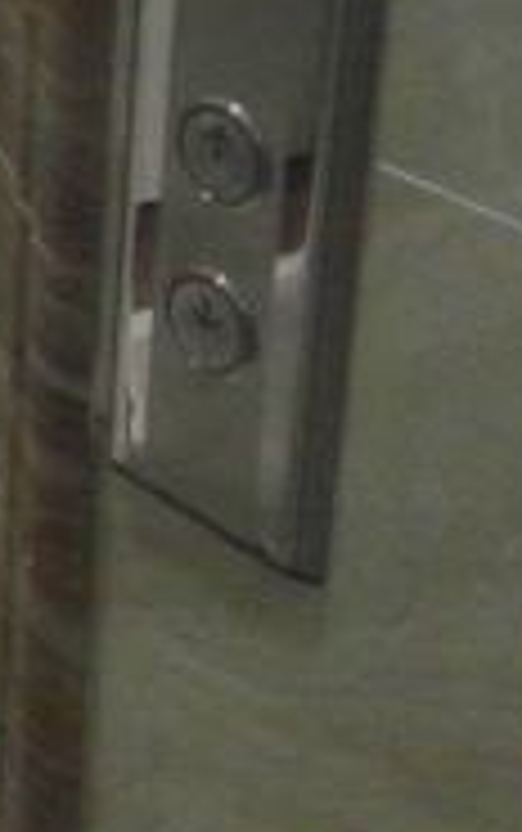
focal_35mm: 128
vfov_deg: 15.3
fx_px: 2907
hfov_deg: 8.7
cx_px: -999
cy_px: -351
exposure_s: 1/25
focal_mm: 3.83
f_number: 2
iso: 400
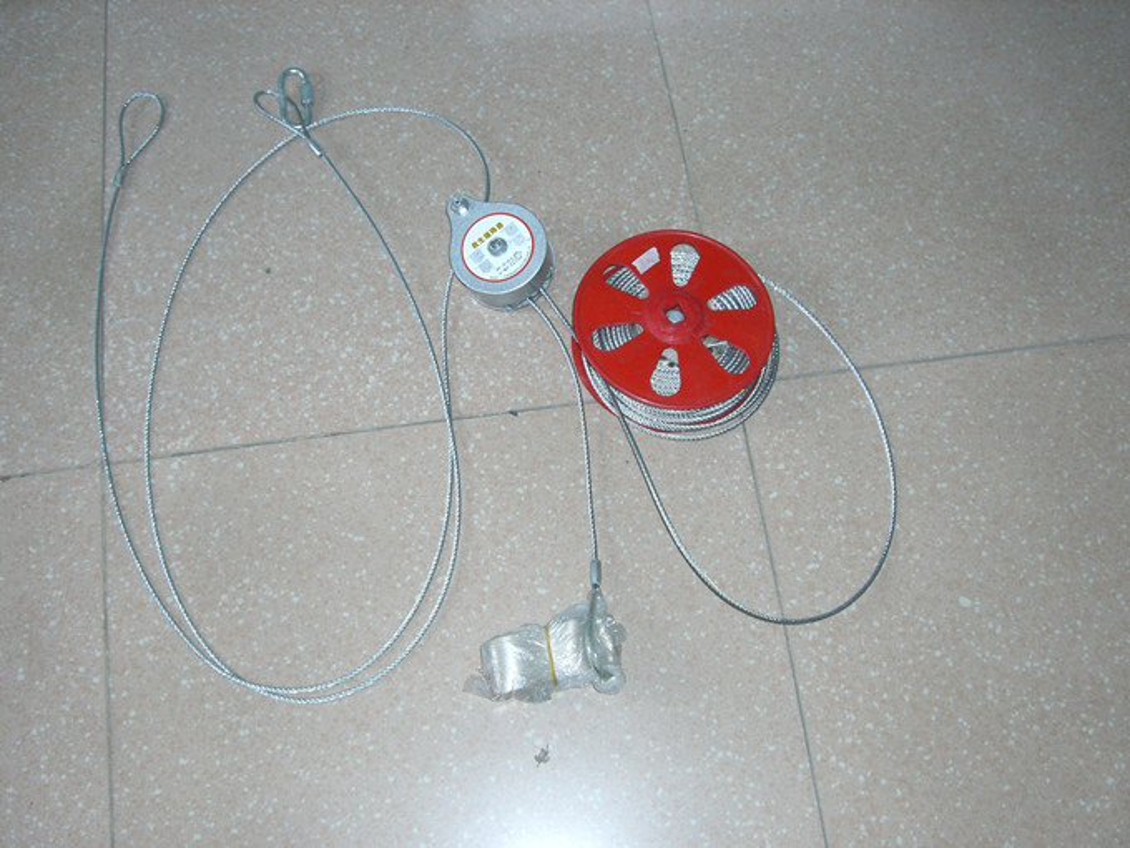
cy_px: 424
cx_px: 565
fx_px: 1240
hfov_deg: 49.0
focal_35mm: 38
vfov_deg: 37.7
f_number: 2.7
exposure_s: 1/60
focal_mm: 6.2
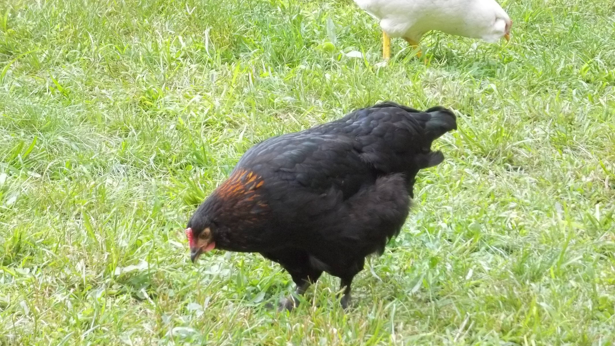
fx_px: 2935
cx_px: 307
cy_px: 206
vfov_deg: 6.7
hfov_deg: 12.0
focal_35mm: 180
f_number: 5.9
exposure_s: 1/60
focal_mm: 29.5
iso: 320
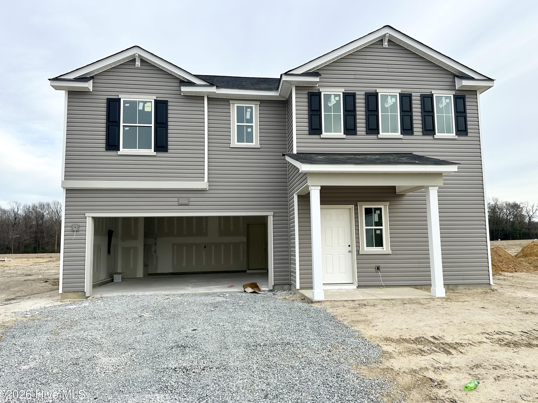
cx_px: 276
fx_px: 389
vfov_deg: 54.9
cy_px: 204
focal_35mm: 25
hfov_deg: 69.4
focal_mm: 6.86
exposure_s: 1/2203
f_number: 1.78
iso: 80
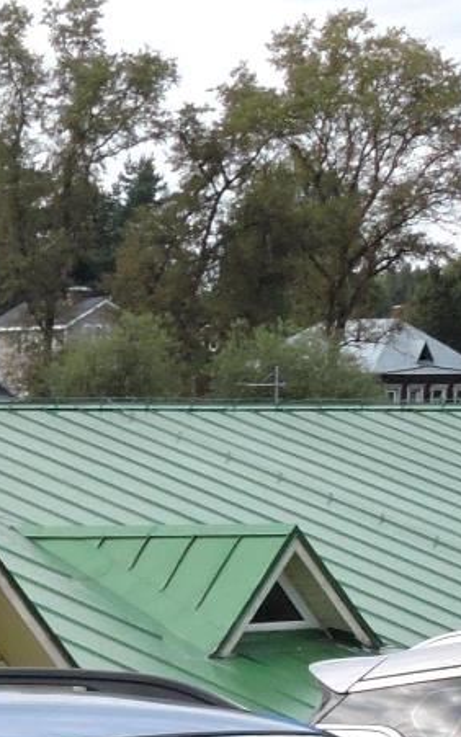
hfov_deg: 5.4
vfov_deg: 8.8
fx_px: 4722
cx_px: -659
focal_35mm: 235
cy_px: 1030
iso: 100
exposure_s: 1/320
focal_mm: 9
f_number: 4
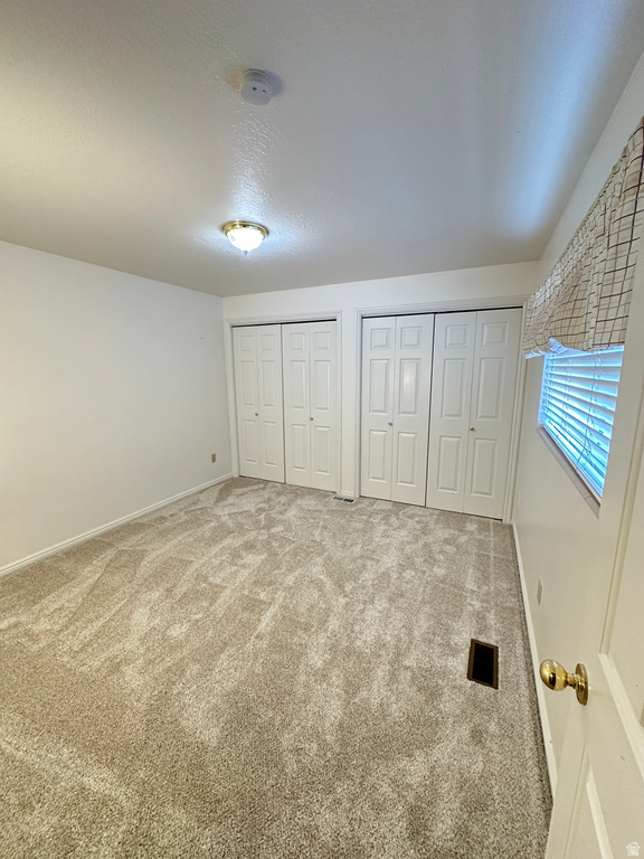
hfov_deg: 85.7
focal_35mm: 14
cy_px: 430
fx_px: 347
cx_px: 322
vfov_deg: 102.1
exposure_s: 1/60
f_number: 2.2
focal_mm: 2.22
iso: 400
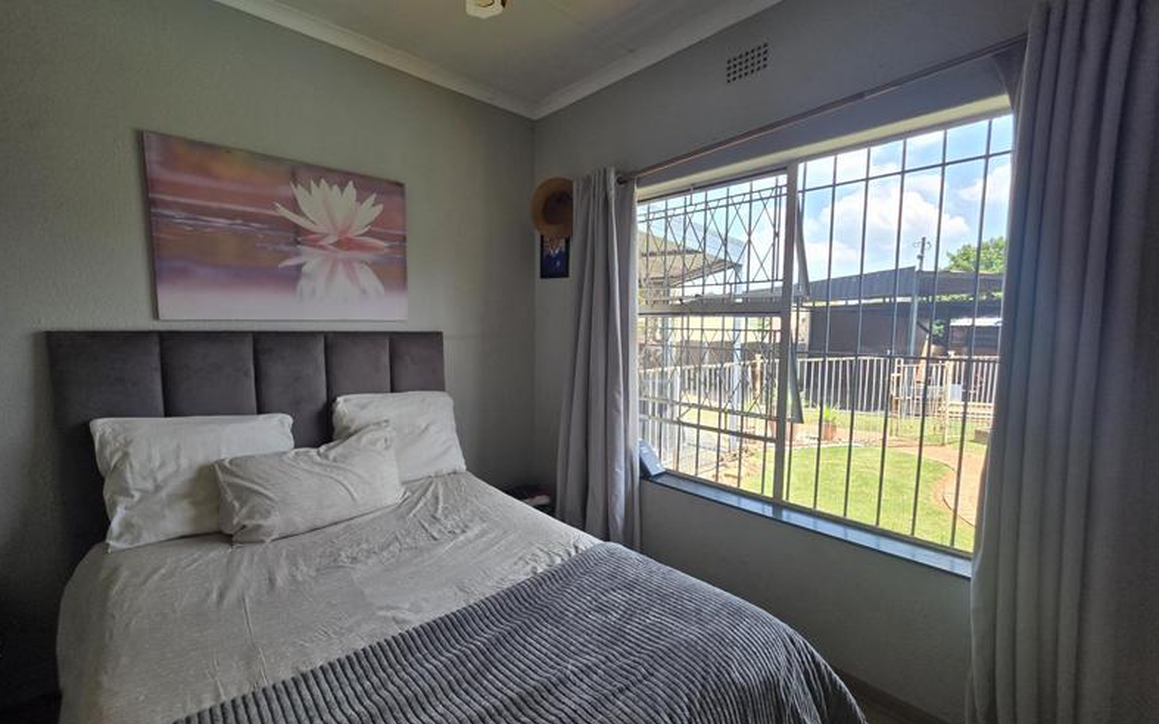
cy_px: 371
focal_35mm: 14
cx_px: 573
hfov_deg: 105.3
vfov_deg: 78.6
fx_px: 442
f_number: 1.9
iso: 64
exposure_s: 1/359
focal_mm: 2.2
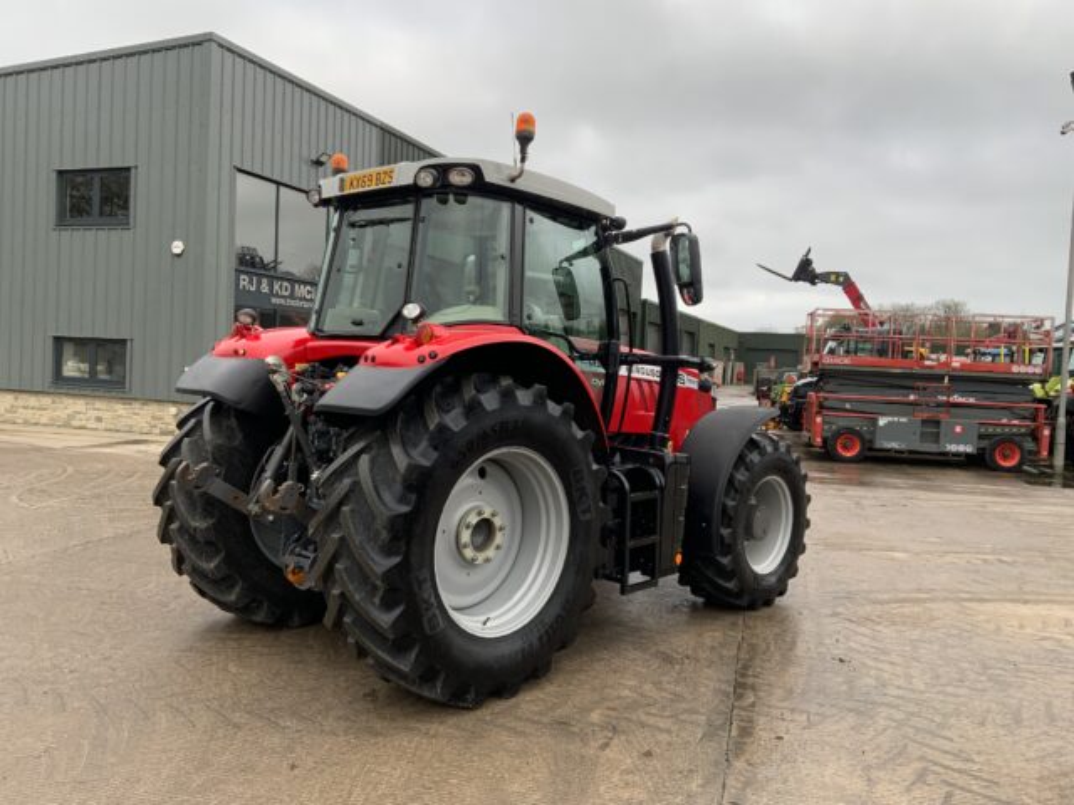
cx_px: 537
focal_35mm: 29
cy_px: 402
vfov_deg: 48.2
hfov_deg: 61.7
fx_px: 900
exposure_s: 1/122
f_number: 1.8
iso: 25
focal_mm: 3
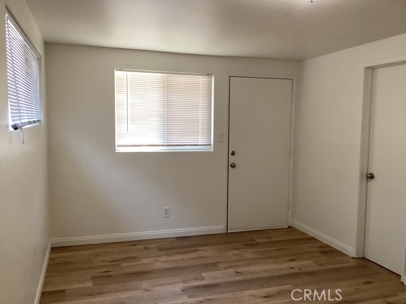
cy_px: 152
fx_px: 364
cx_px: 203
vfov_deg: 45.4
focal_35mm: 31
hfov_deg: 58.4
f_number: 2.4
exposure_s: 1/60
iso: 125
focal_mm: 3.3
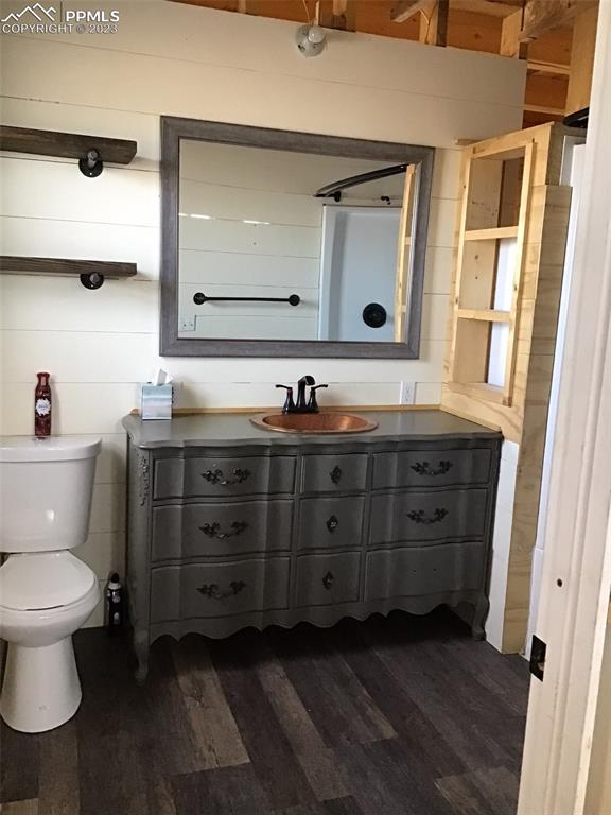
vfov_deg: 58.4
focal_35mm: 31
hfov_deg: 45.4
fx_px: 730
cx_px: 306
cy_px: 408
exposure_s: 1/30
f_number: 2.4
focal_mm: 3.3
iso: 160
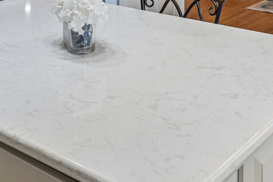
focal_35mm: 61
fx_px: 463
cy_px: -114
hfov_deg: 32.7
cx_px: 177
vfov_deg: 18.8
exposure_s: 1/20
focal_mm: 17
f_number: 11
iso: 200
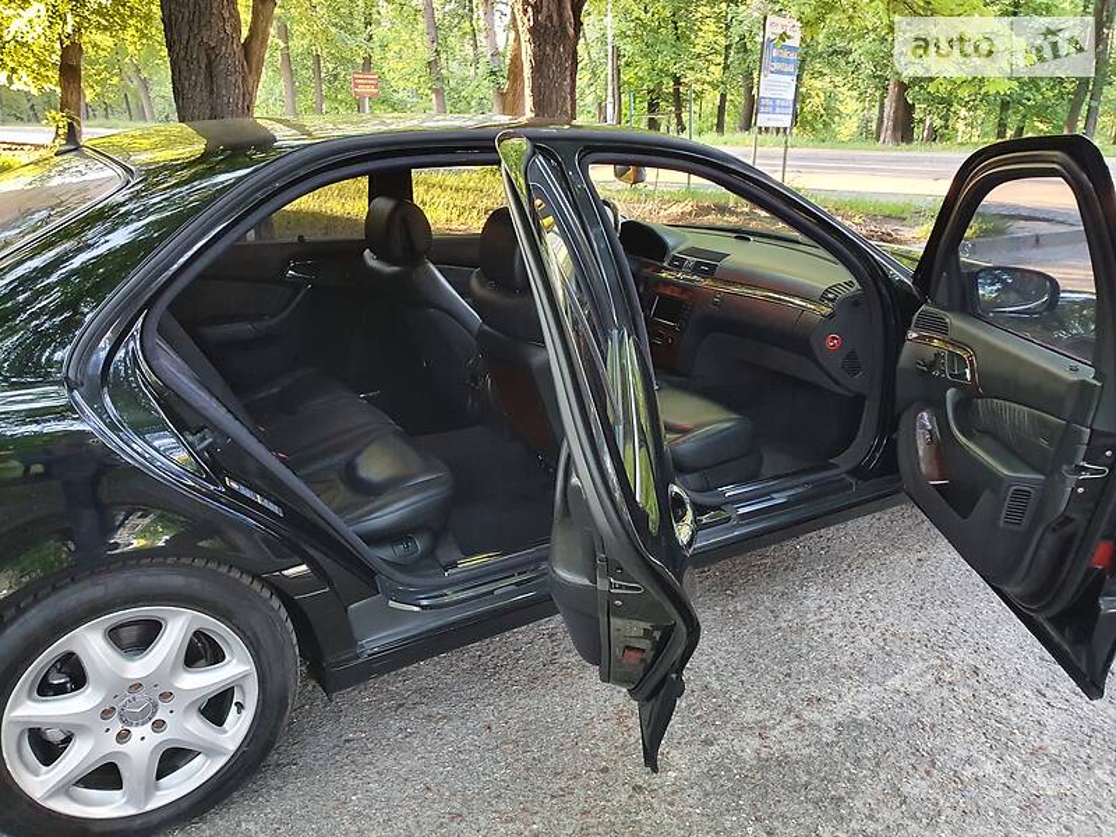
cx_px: 558
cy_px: 418
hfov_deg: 67.3
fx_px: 838
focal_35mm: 26
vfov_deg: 53.1
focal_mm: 4.3
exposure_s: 1/40
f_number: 2.4
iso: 400
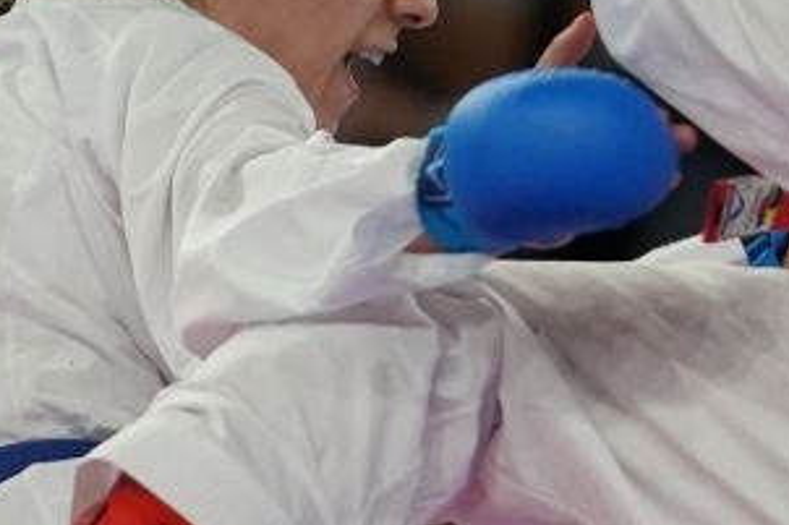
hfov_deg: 1.7
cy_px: 379
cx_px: 355
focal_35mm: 1194
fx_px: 26153
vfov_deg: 1.2
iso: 1600
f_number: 2.8
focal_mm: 200
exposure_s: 1/1000
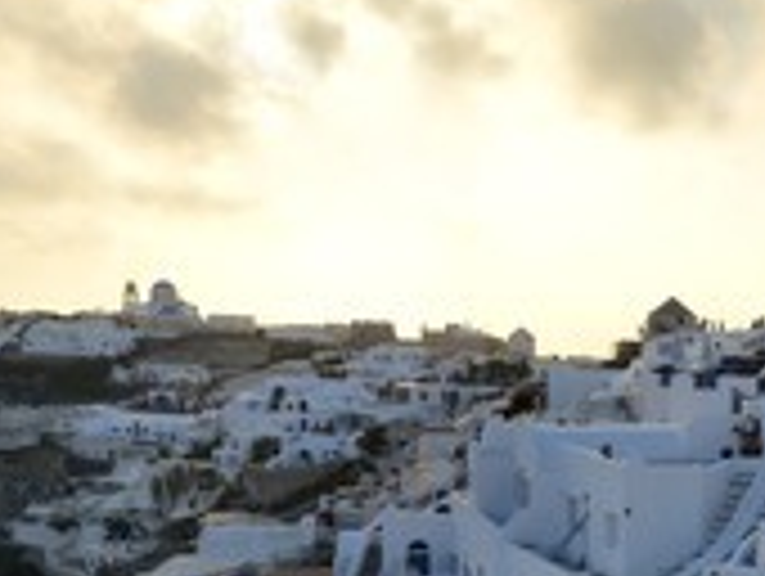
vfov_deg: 25.1
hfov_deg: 29.1
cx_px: 918
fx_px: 1261
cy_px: 490
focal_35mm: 57
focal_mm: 24
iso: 200
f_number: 9
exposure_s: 1/400
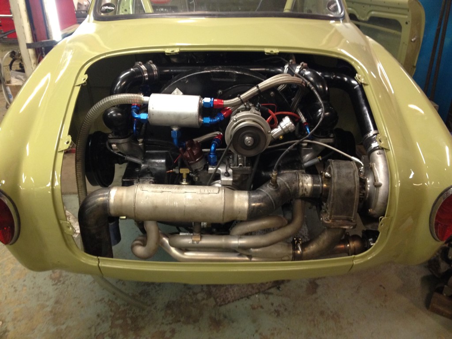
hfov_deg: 52.6
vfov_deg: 40.7
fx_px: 457
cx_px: 226
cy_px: 170
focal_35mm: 35
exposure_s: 1/20
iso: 200
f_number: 2.4
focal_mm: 4.28
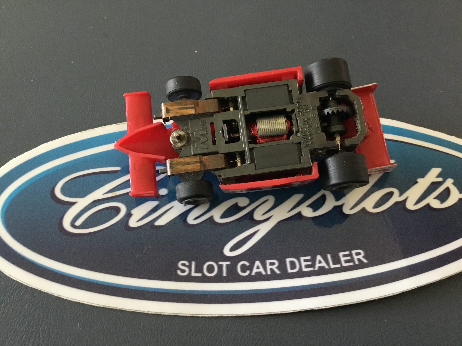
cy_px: 173
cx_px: 231
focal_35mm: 31
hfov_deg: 58.4
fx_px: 414
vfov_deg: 45.4
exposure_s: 1/30
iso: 200
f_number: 2.4
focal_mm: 3.3
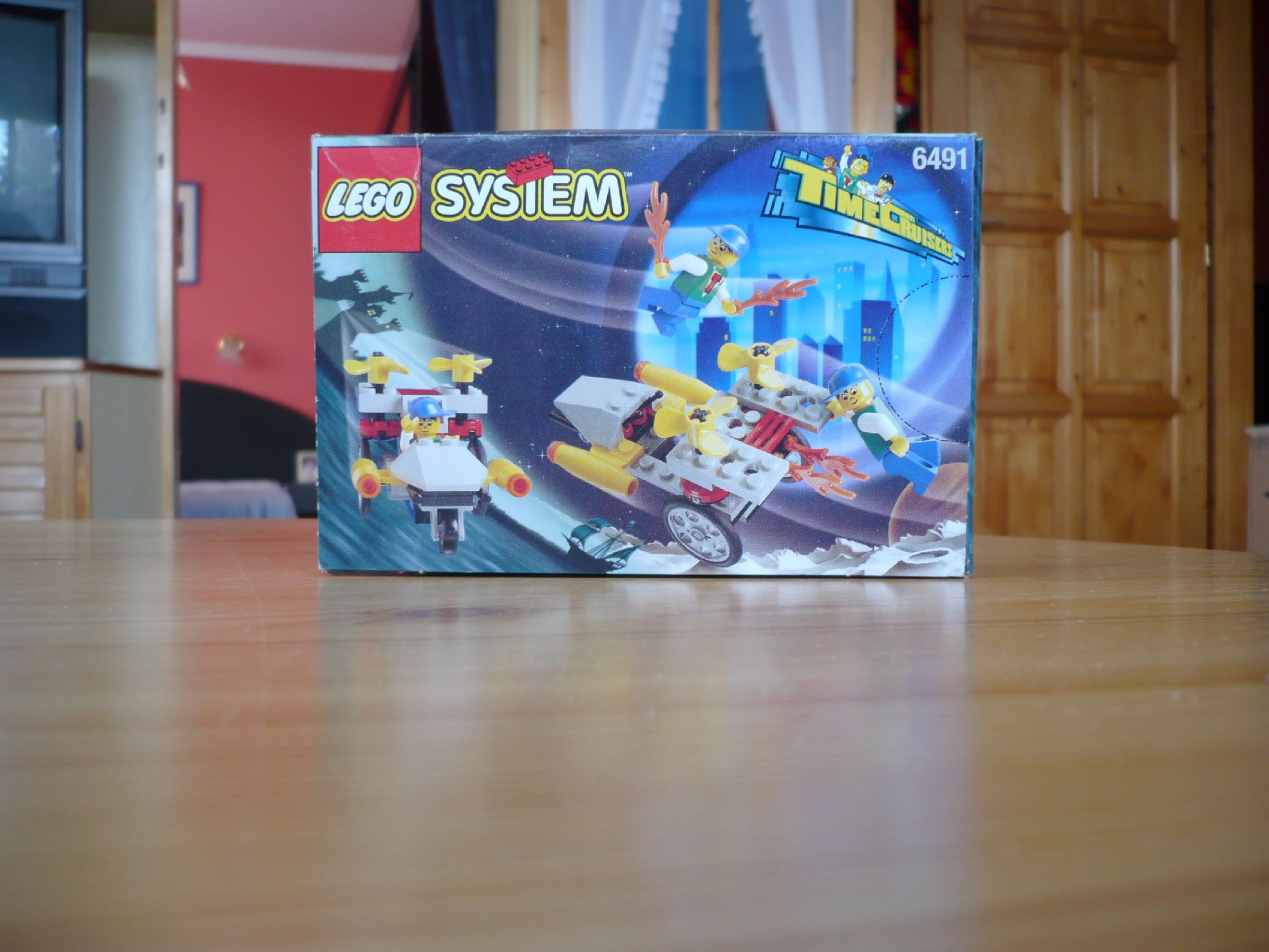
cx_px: 634
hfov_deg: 52.6
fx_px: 1283
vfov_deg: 40.7
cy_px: 476
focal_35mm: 35
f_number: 2.8
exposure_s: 1/25
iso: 100
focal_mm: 5.8
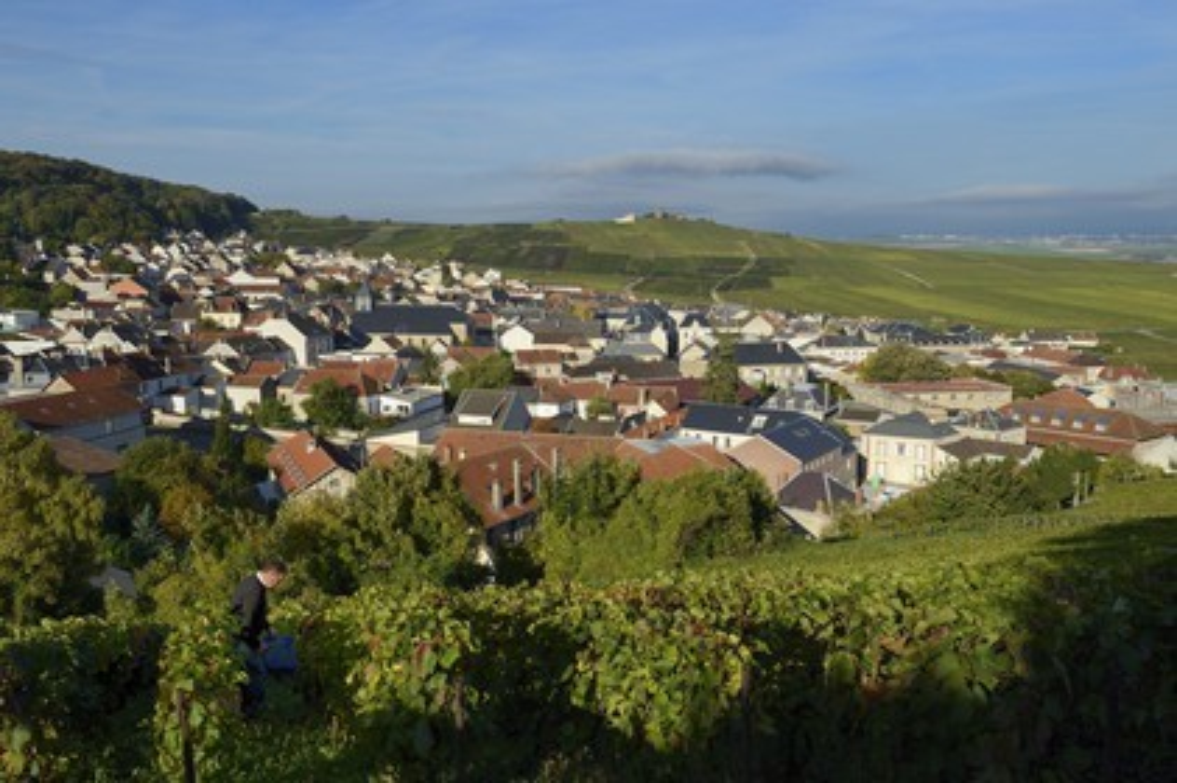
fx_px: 1143
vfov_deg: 37.8
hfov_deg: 54.5
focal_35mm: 35
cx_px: 588
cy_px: 392
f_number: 14
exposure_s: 1/200
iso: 200
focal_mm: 35
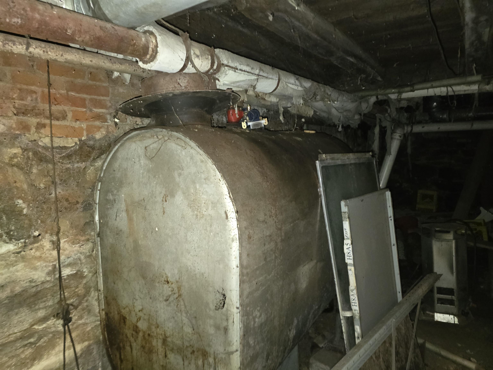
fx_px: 328
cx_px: 246
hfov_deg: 73.9
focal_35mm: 23
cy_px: 185
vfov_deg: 58.9
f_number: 1.7
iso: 1000
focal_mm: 6.3
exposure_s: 1/8
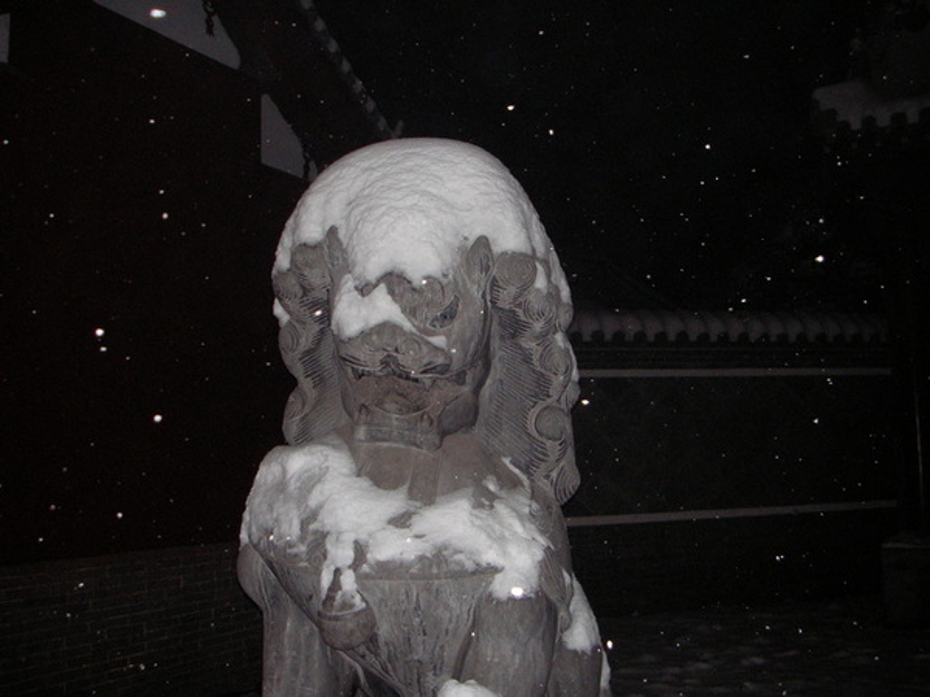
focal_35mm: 38
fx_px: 1021
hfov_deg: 49.0
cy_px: 348
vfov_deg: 37.7
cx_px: 465
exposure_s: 1/30
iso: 200
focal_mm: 6.3
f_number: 3.3
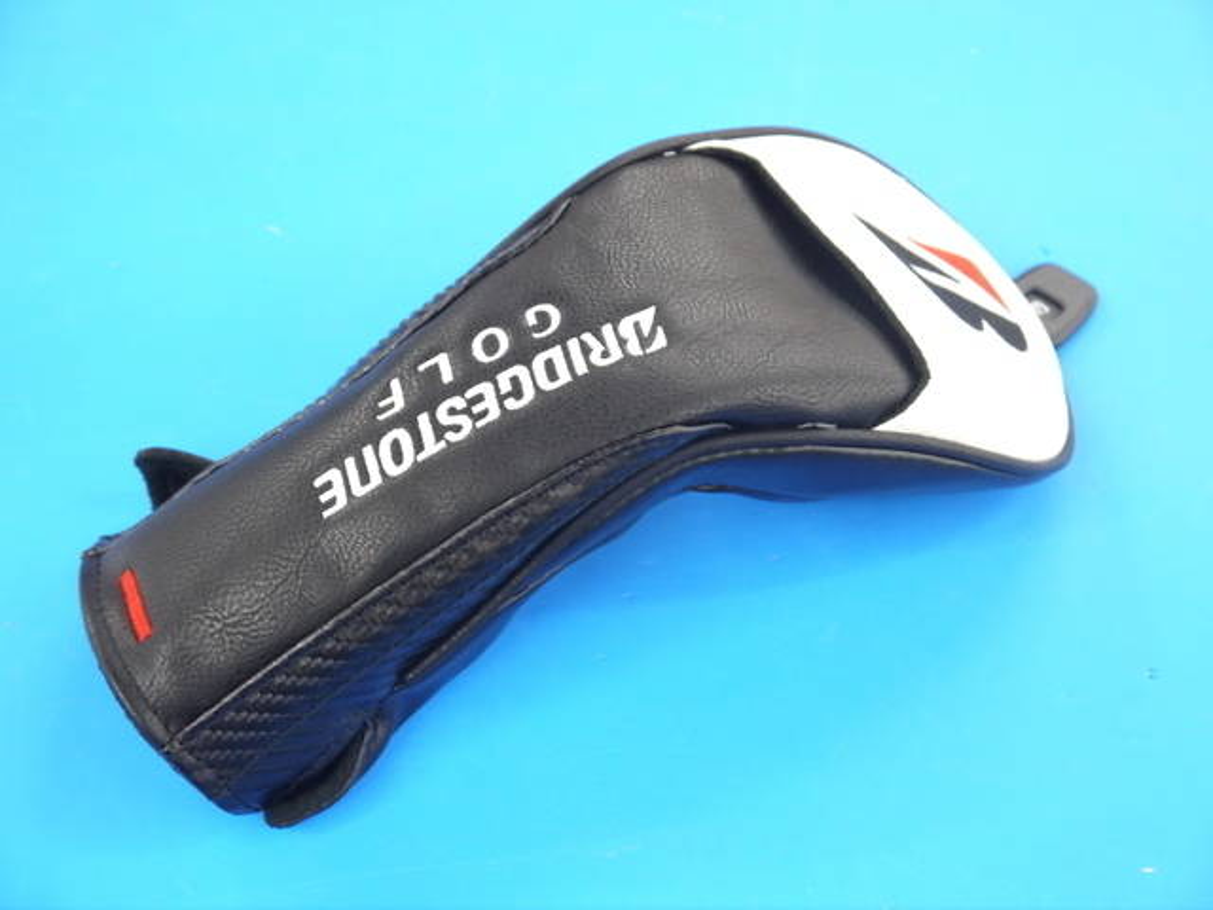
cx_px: 606
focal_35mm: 52
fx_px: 1822
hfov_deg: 36.8
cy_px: 455
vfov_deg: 28.0
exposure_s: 1/80
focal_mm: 26
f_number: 4.7
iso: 800
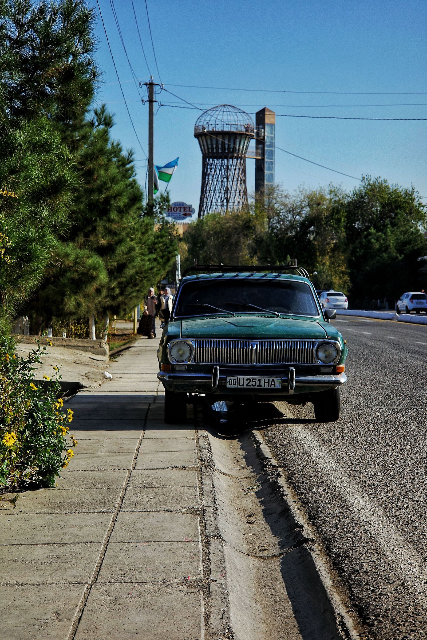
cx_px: 214
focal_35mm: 75
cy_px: 320
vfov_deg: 27.0
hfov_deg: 18.2
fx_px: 1334
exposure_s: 1/640
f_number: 5.6
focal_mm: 39.1
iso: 100
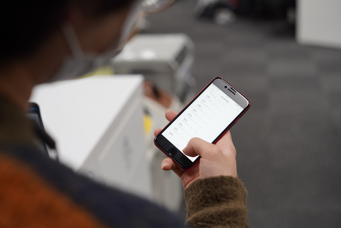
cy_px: 114
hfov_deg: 39.6
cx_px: 170
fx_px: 474
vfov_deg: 27.0
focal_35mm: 50
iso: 400
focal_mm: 50
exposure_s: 1/125
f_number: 3.2
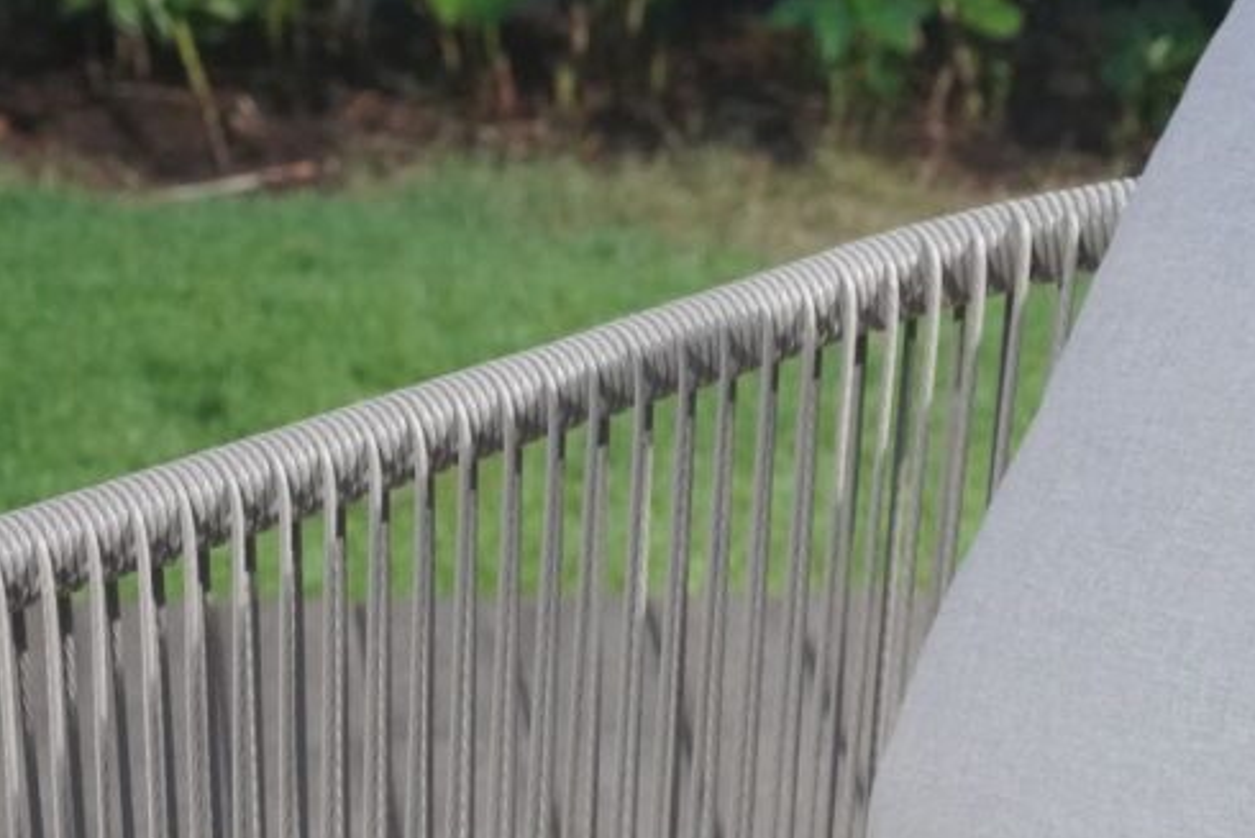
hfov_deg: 8.0
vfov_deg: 5.3
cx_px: 1409
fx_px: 8961
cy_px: 982
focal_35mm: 257
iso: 8000
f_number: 10
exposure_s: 1/50
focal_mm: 105
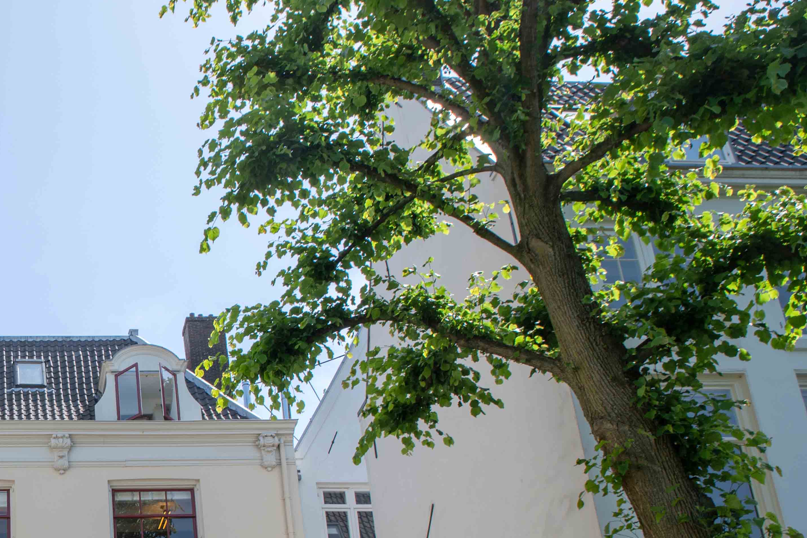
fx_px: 1143
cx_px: -19
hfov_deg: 34.9
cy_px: 514
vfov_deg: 25.4
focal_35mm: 51
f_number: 8
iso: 100
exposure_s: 1/160
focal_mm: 24
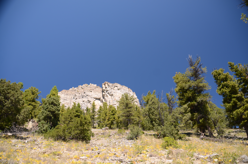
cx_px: 124
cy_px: 82
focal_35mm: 27
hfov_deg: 67.5
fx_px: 186
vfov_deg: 47.7
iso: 100
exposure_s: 1/160
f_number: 4.5
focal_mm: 18
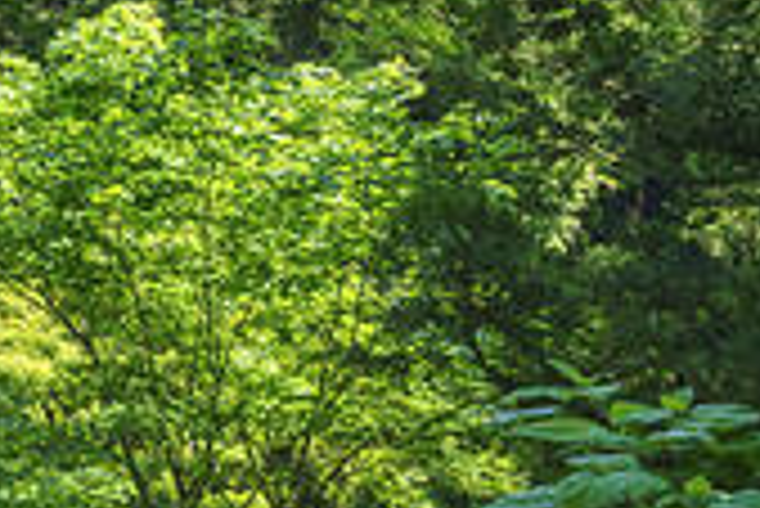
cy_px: 225
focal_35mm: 64
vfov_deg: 21.3
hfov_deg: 22.6
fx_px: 1352
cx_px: -508
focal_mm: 18
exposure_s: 1/8
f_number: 16
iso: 160
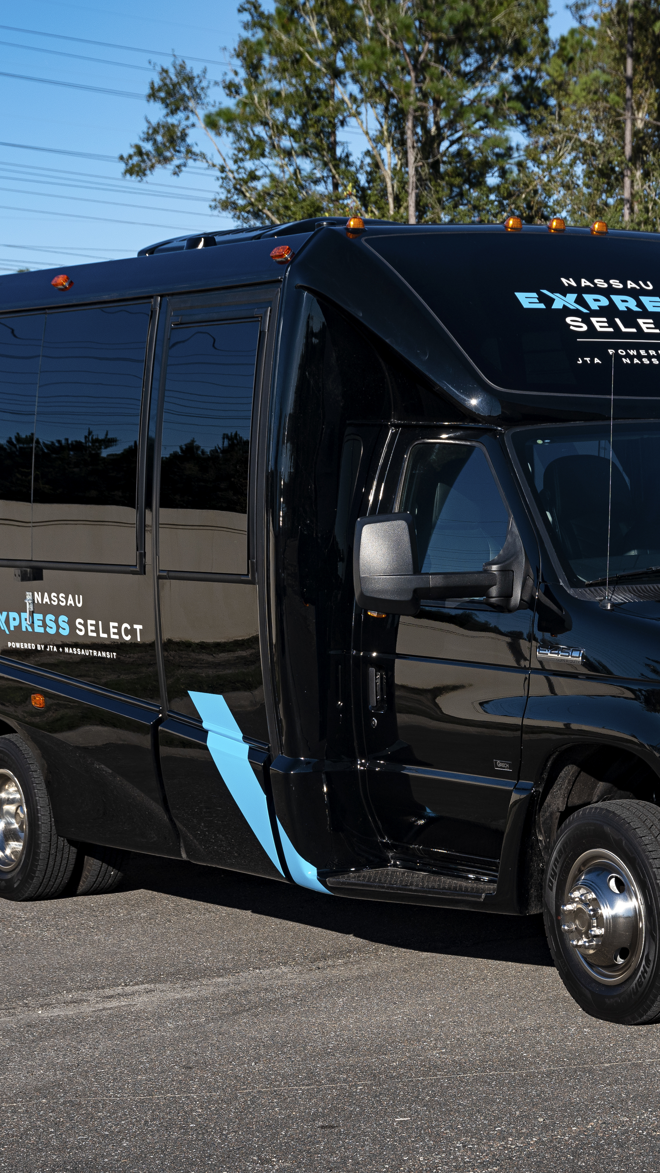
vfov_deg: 23.2
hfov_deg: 13.1
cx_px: 549
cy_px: 583
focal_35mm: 92
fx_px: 2862
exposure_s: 1/500
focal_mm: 58
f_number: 8
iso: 200
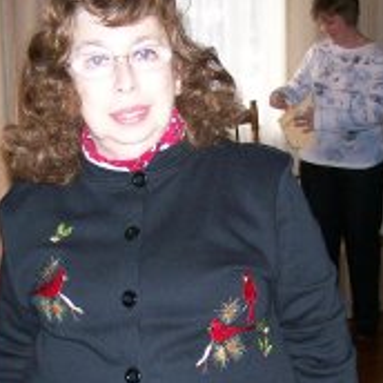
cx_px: 234
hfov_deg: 20.9
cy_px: 302
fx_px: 1039
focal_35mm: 83
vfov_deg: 20.7
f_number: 2.7
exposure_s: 1/64
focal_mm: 6
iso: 140
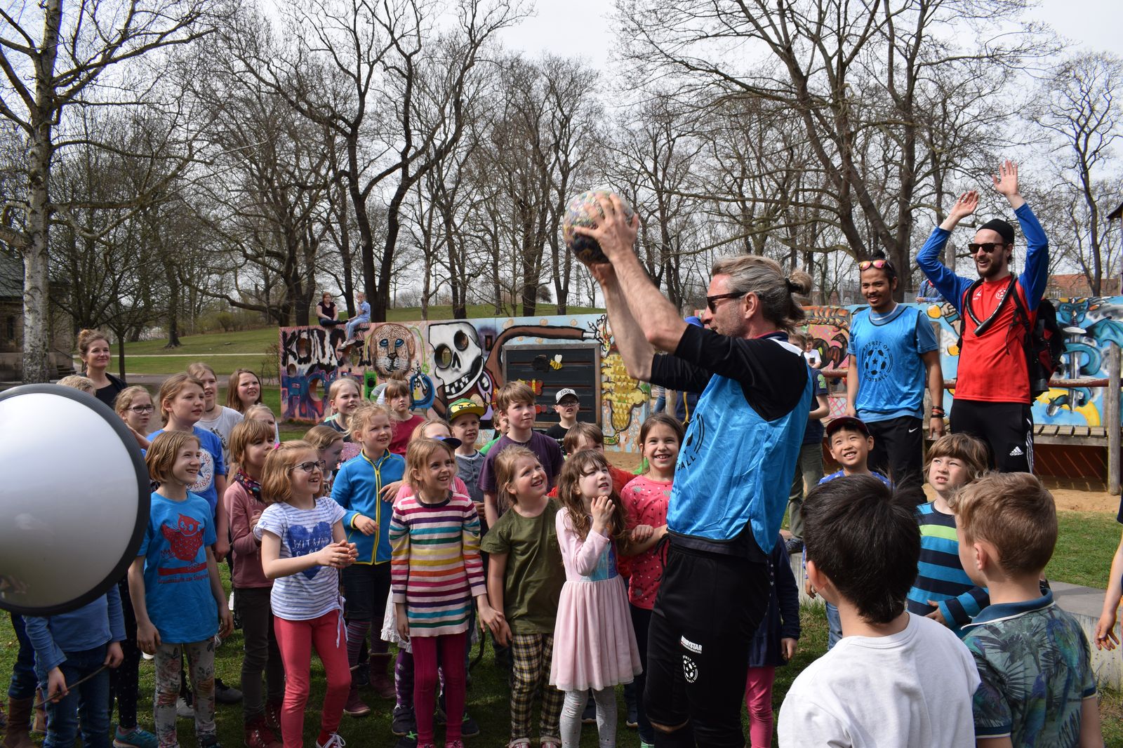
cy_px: 374
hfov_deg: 67.4
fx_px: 842
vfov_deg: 47.9
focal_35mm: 27
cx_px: 562
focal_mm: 18
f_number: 9
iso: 200
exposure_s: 1/320
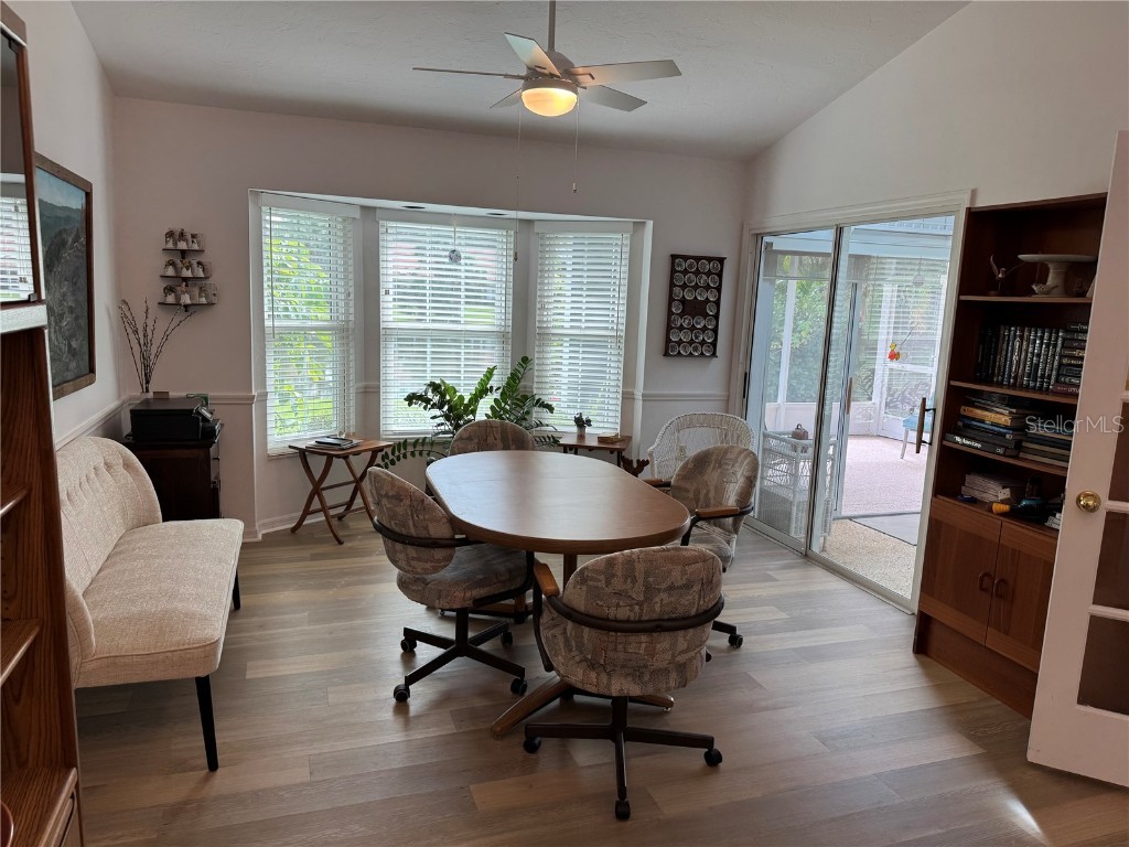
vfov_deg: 56.8
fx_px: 783
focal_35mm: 24
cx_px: 564
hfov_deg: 71.6
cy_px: 424
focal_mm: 6.76
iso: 64
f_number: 1.78
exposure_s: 1/120
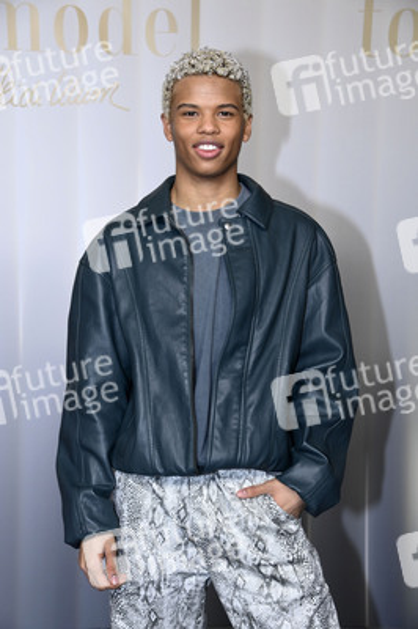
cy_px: 314
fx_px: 1221
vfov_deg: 28.9
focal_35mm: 70
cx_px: 209
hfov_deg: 19.4
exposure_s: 1/250
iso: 1000
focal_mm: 70
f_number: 5.6
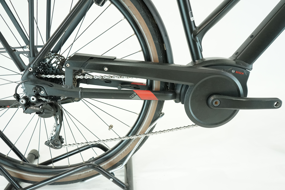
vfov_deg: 45.0
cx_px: 142
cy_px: 95
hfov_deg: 63.7
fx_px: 230
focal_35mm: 29
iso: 2000
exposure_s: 1/200
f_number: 4.5
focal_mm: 29
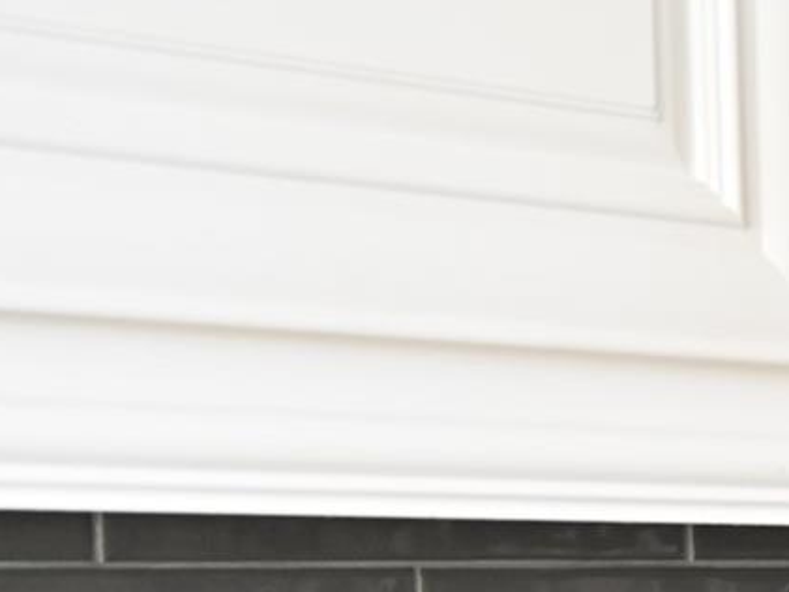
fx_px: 3306
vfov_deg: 9.9
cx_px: 1640
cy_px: 900
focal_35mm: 145
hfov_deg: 11.9
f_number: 4
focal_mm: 31
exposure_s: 1/100
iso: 1800
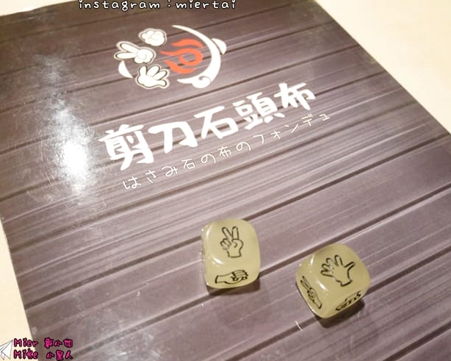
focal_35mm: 36
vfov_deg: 41.1
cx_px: 234
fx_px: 480
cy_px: 180
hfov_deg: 50.3
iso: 3200
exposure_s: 1/60
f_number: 4
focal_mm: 17
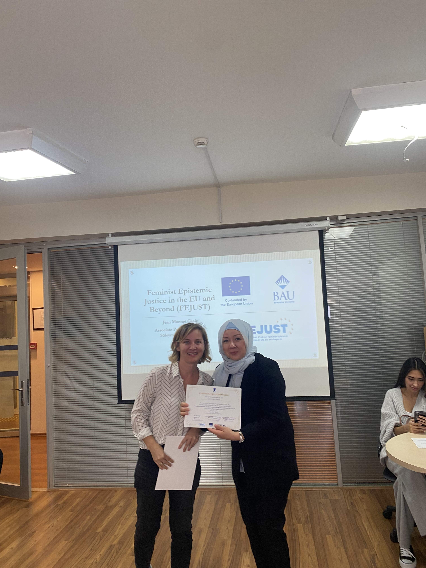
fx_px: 427
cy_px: 284
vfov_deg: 67.3
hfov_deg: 53.1
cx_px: 213
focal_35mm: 26
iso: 80
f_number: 1.8
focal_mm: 4.25
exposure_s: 1/50
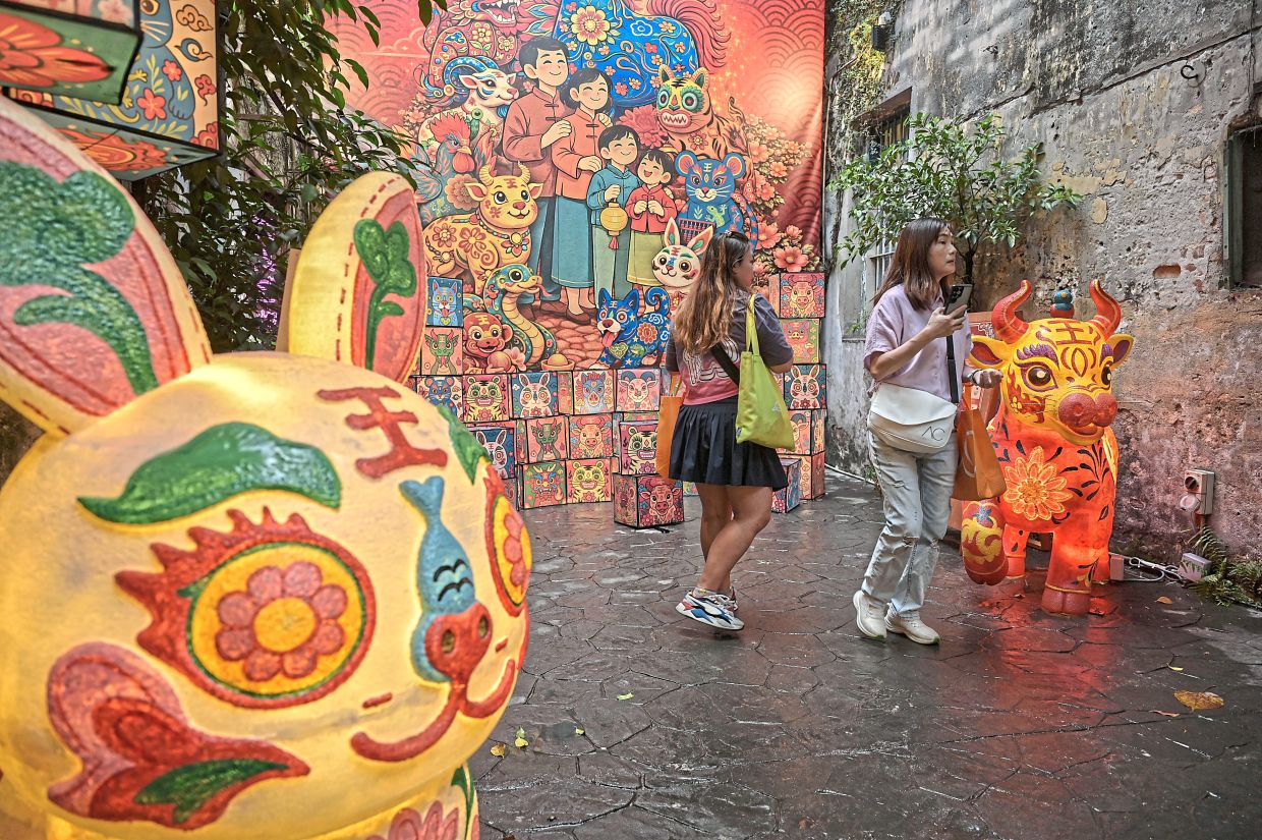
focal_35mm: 24
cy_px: 420
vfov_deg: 53.1
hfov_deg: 73.8
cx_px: 631
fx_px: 841
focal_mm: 24
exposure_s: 1/200
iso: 640
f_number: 4
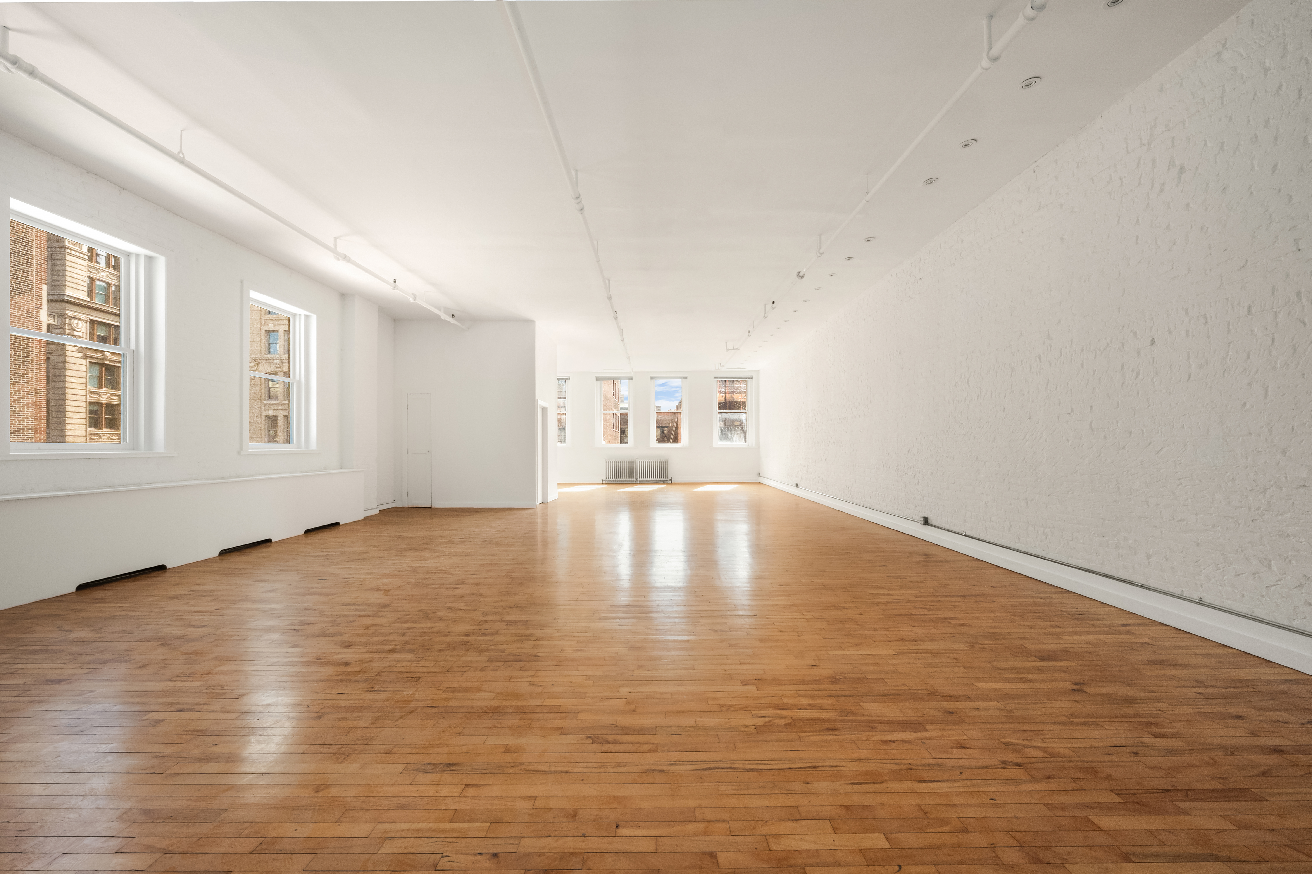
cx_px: 656
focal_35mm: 13
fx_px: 474
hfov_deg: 108.3
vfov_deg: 85.4
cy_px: 437
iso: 500
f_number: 22
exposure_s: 1/20
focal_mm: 13
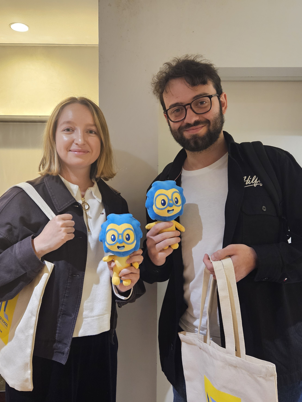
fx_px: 361
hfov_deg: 45.3
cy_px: 201
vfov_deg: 58.4
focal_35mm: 31
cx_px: 128
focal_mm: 5.4
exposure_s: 1/50
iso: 640
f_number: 1.8
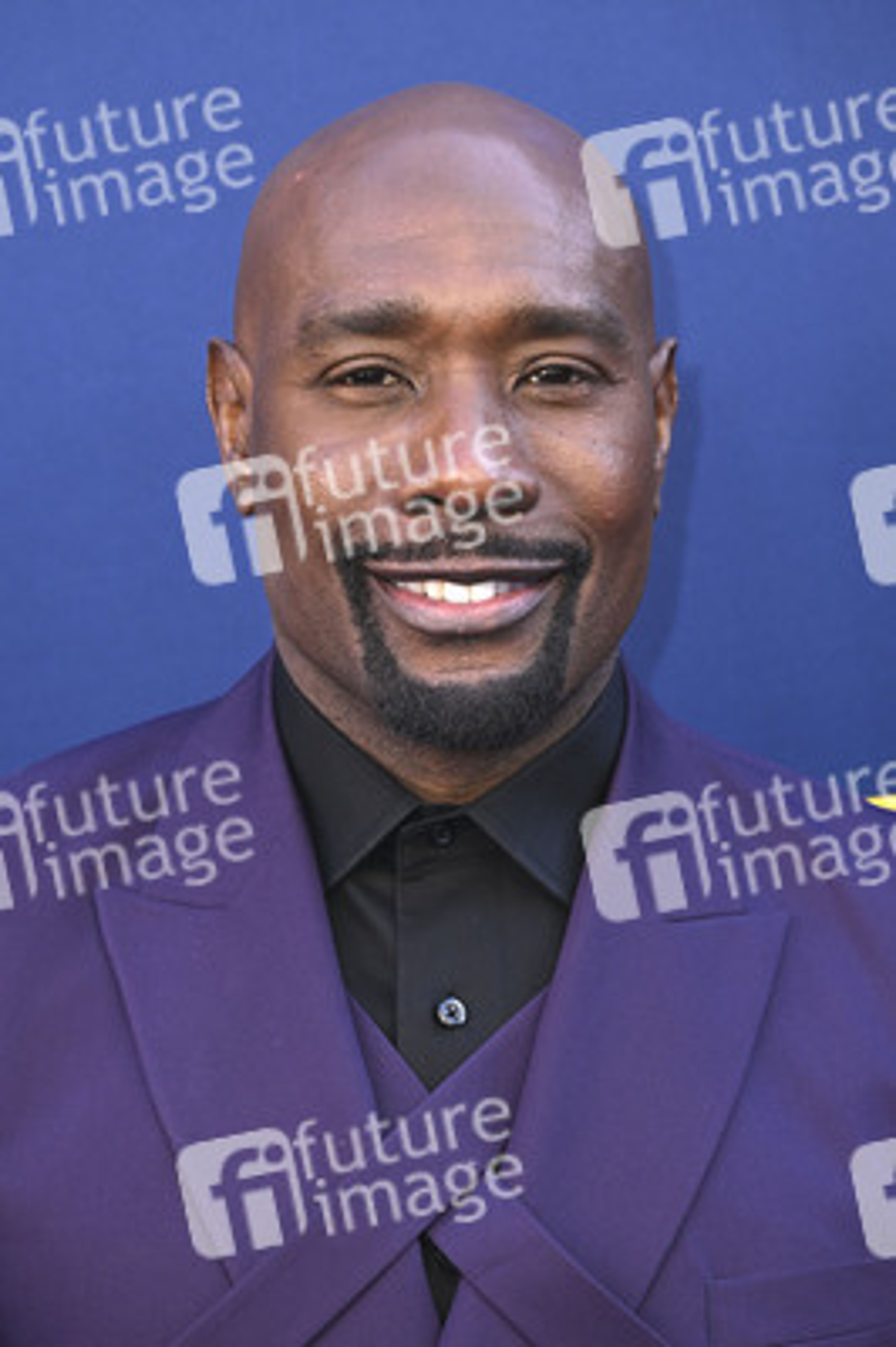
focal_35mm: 120
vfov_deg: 17.1
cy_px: 674
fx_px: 4487
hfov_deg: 11.4
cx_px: 448
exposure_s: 1/200
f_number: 5.6
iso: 400
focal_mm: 120
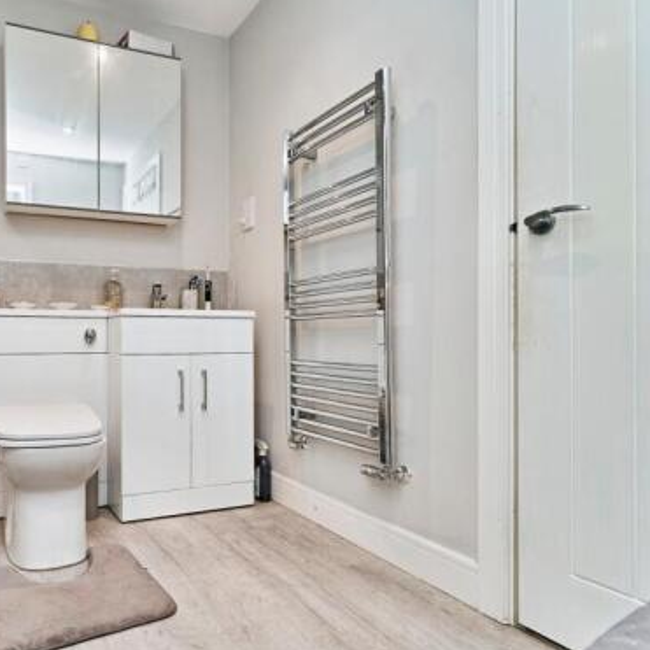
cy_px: 341
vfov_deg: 72.1
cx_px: 132
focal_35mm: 21
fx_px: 446
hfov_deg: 65.8
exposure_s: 1/40
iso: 400
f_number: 8
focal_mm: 14
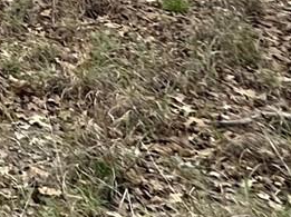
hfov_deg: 10.3
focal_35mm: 110
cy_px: -324
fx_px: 923
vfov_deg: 11.0
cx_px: -658
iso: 40
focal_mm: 2.22
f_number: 2.2
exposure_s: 1/447
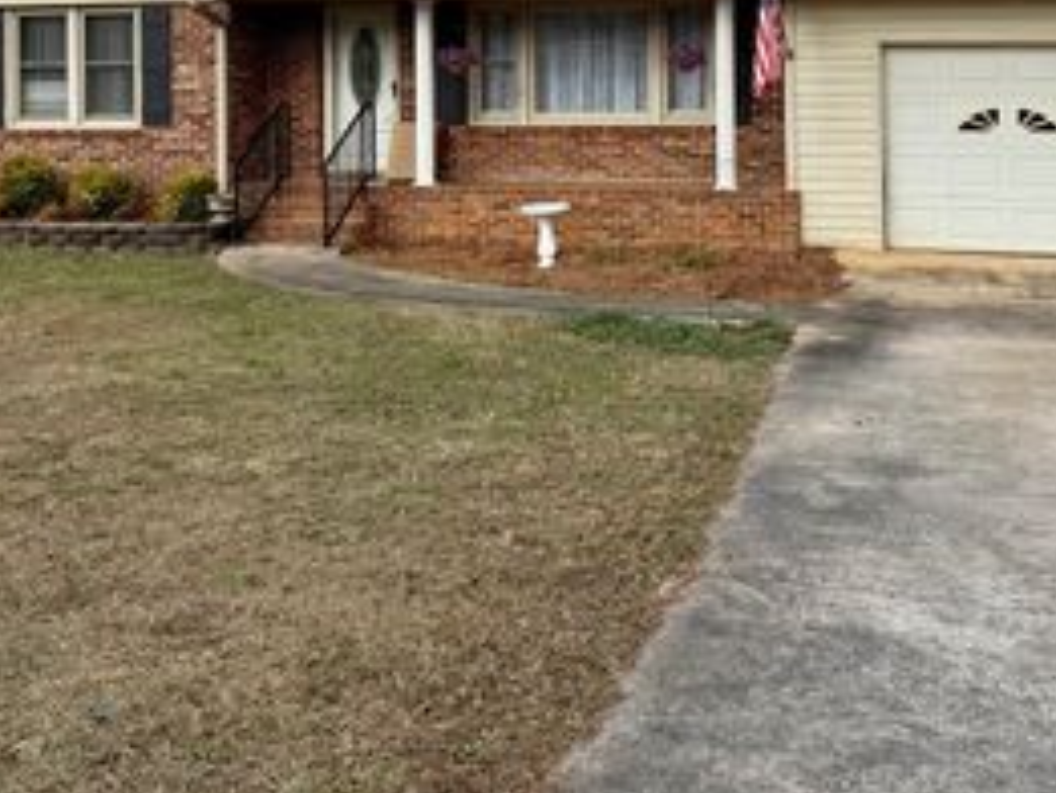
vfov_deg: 30.1
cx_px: 611
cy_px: 75
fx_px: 1404
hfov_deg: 41.1
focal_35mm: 46
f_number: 1.78
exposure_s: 1/2232
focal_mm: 6.76
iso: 80
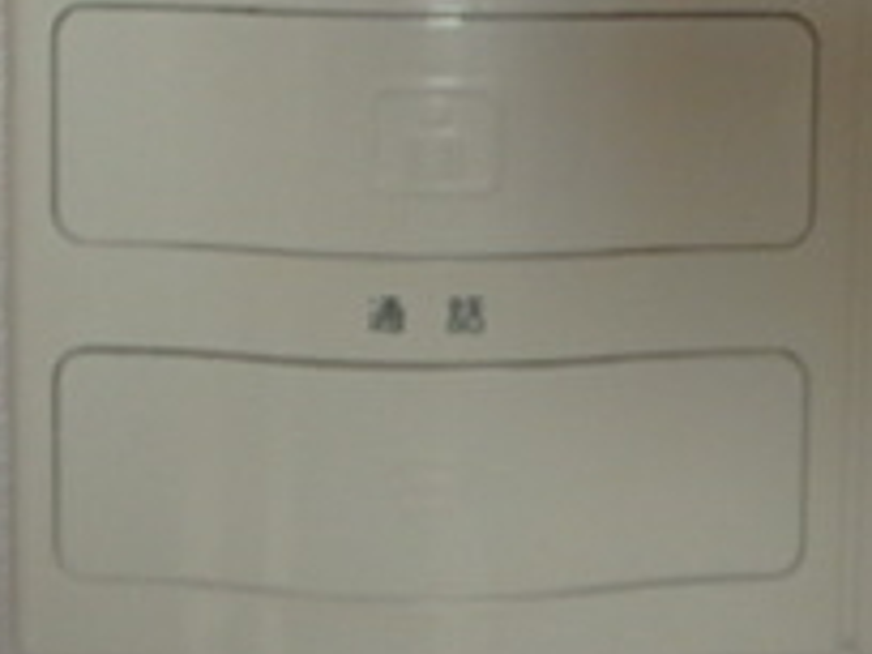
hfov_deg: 28.8
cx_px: 692
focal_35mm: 66
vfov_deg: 21.1
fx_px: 1663
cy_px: -81
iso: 250
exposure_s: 1/125
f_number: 3.5
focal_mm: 3.7
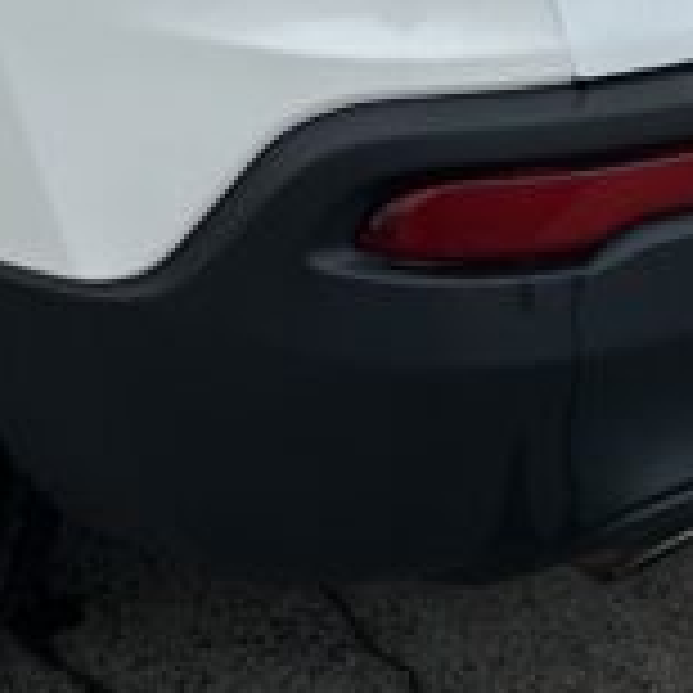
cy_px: -482
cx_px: 140
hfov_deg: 11.4
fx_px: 3465
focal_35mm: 153
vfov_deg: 10.8
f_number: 1.5
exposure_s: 1/1575
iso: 50
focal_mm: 5.7
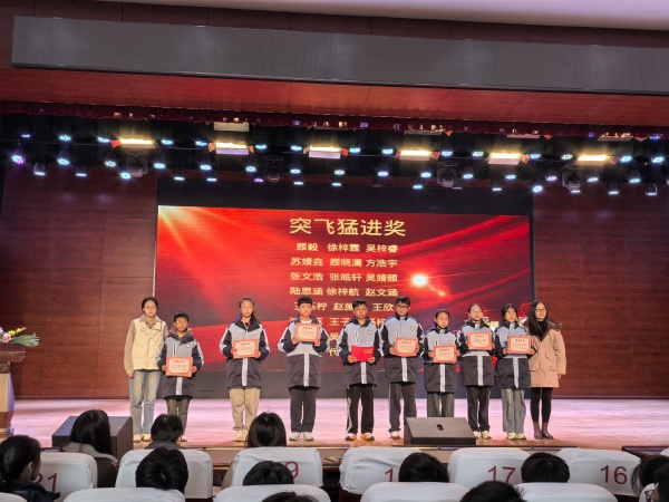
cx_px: 334
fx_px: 676
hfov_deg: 52.6
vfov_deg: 40.7
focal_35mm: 35
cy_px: 251
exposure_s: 1/100
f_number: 4
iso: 200
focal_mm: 5.75
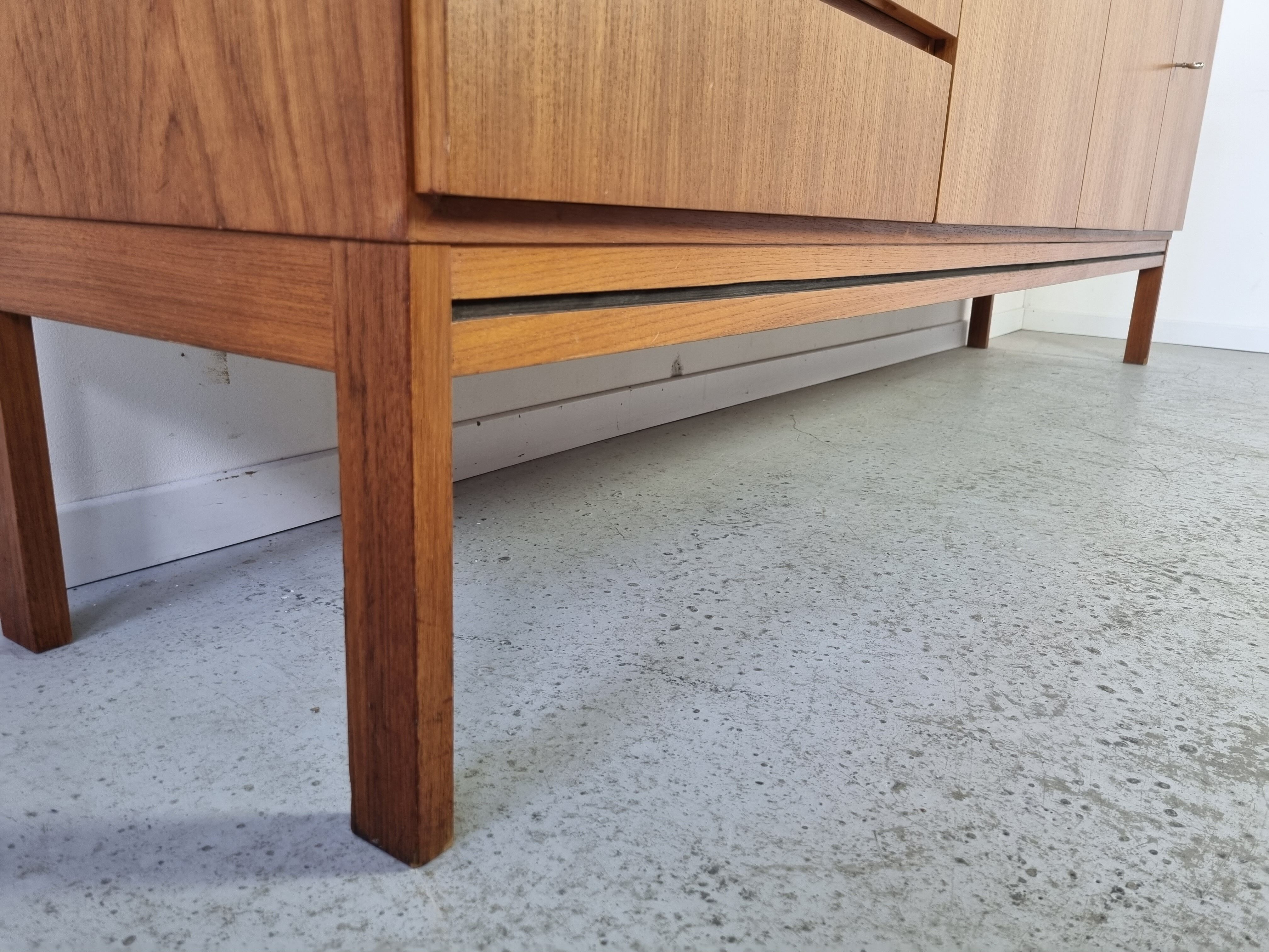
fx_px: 953
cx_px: 634
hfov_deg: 67.3
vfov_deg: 53.1
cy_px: 476
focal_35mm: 26
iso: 125
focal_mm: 5.4
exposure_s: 1/100
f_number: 1.8
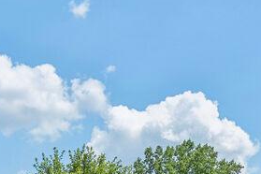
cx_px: -14
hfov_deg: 19.8
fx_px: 718
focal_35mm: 99
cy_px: 326
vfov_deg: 12.5
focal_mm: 16
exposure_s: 1/125
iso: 200
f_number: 8
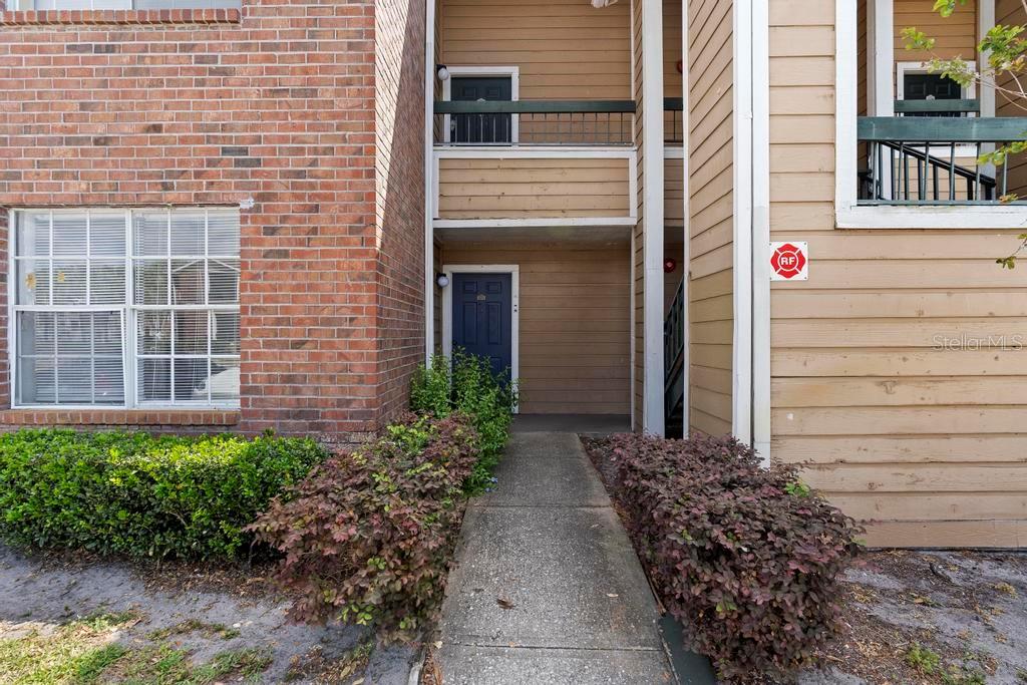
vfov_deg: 70.5
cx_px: 514
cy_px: 342
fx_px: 485
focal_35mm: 17
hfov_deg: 93.3
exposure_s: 1/500
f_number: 8
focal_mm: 17
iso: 800
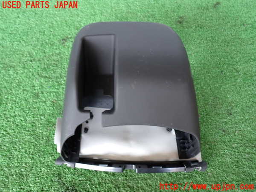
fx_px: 222
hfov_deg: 60.0
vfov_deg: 46.8
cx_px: 128
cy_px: 96
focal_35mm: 30
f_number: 2.3
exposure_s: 1/40
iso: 200
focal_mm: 5.4
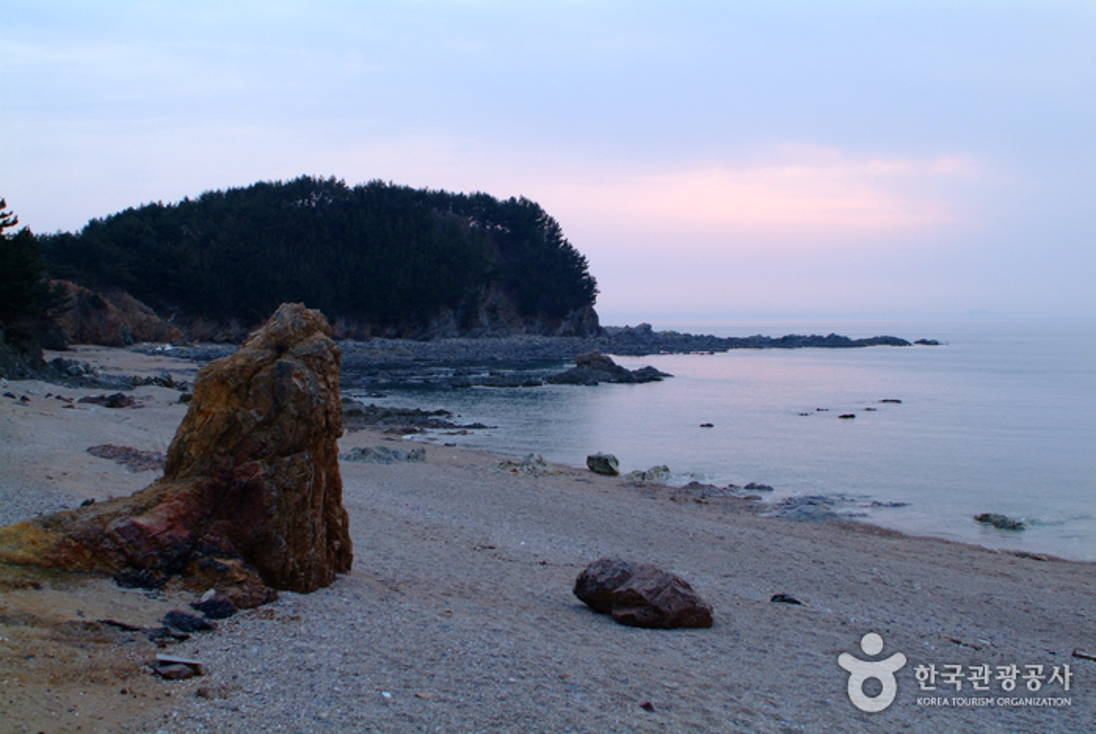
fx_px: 1280
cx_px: 548
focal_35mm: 42
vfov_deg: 32.0
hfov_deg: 46.3
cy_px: 367
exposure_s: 1/90
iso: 400
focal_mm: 28
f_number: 4.8
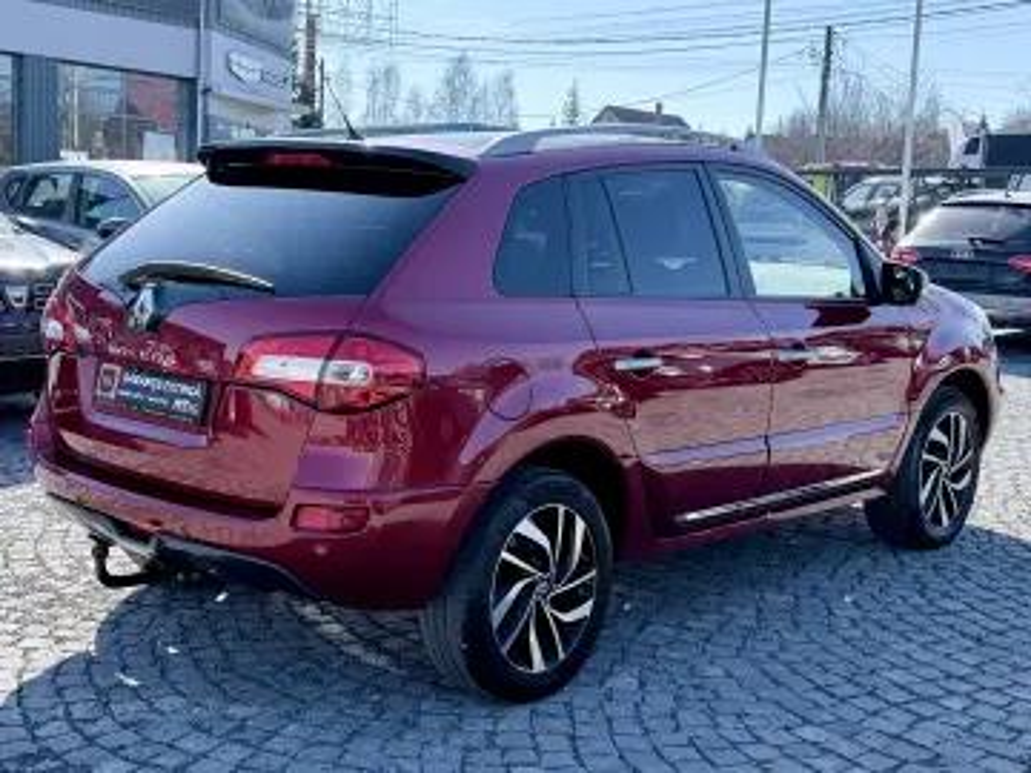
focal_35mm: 24
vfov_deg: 56.8
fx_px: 715
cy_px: 386
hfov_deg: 71.6
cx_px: 516
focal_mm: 6.76
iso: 100
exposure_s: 1/2232
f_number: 1.78
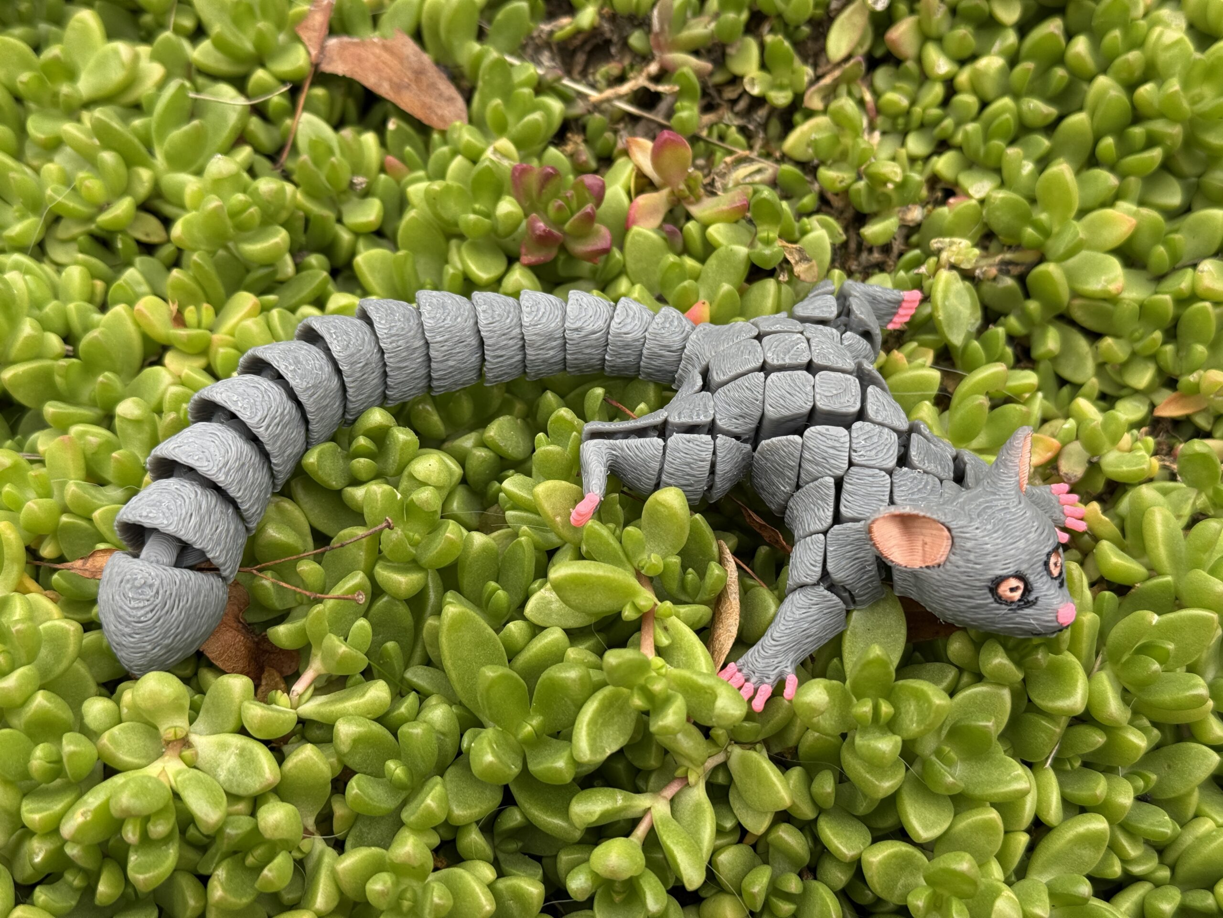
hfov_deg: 39.7
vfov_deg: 30.3
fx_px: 1696
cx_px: 612
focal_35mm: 48
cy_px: 459
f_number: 1.78
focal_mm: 6.76
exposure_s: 1/257
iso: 80
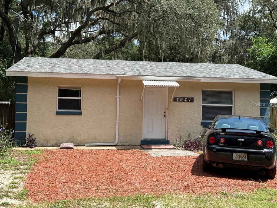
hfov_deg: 39.7
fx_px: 384
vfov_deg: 30.3
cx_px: 138
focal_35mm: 48
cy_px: 104
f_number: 1.78
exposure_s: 1/2976
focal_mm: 6.76
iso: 64
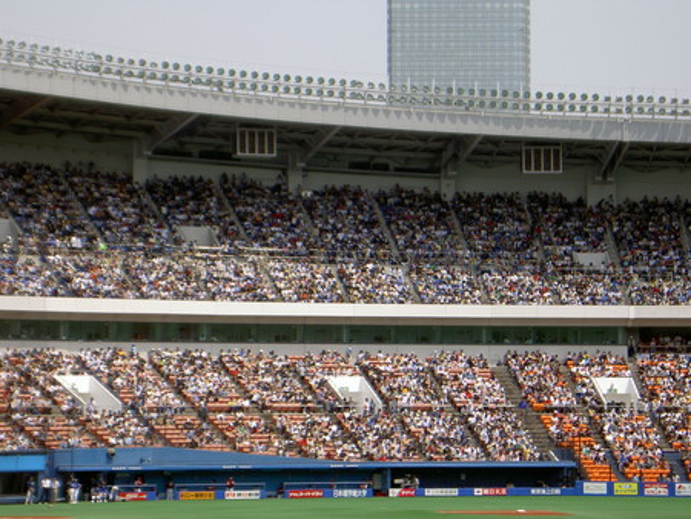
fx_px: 2037
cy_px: 260
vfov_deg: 14.5
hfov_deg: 19.3
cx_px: 346
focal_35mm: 102
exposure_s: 1/320
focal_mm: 16.8
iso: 50
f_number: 4.9
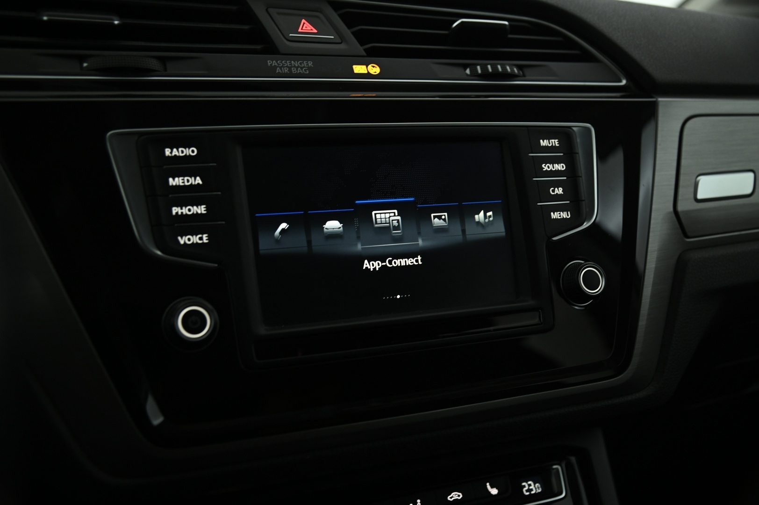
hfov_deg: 48.5
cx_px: 380
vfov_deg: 33.3
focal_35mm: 40
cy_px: 252
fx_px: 843
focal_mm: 40
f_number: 4
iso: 1250
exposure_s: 1/25
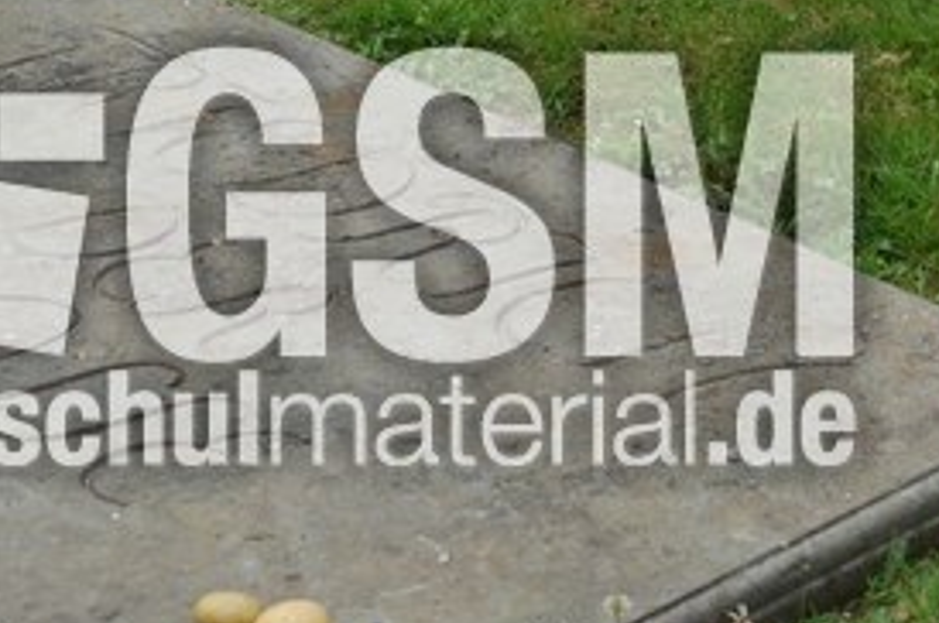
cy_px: 267
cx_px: 271
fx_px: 3281
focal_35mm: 126
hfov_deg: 16.2
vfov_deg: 10.9
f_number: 9
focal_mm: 45
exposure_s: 1/320
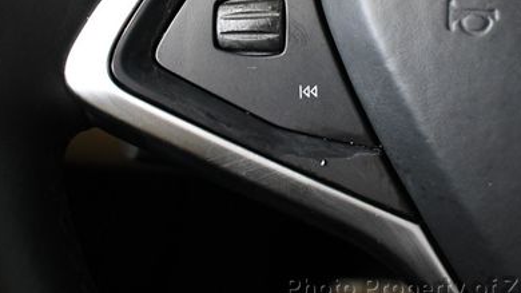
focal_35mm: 62
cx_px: 269
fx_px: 856
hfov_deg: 33.8
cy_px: 27
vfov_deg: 19.0
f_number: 3.5
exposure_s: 1/100
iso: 3200
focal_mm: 18
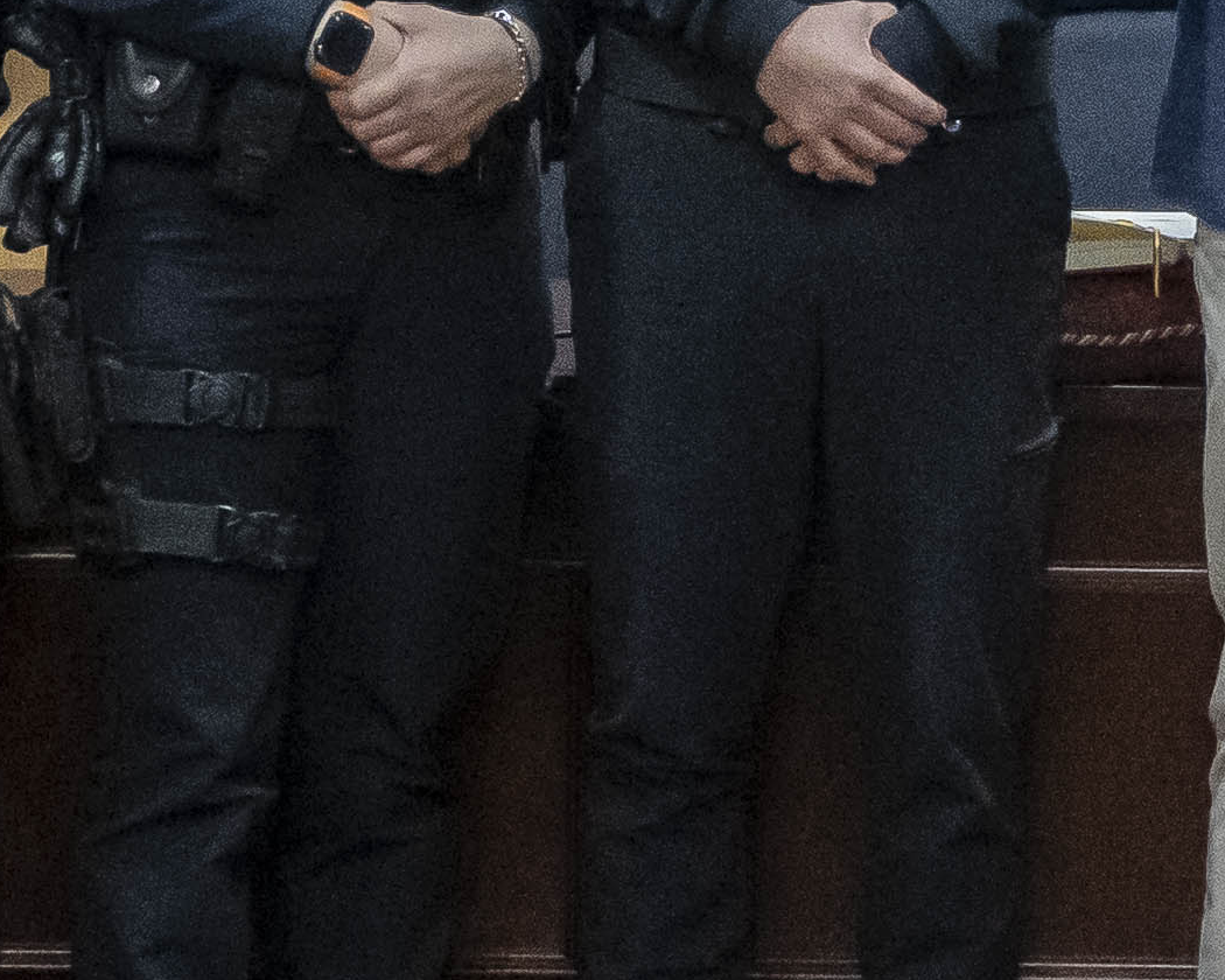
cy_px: -146
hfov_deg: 9.8
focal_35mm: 194
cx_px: 1376
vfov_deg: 7.9
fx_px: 7034
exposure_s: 1/250
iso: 10000
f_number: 4.5
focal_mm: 26
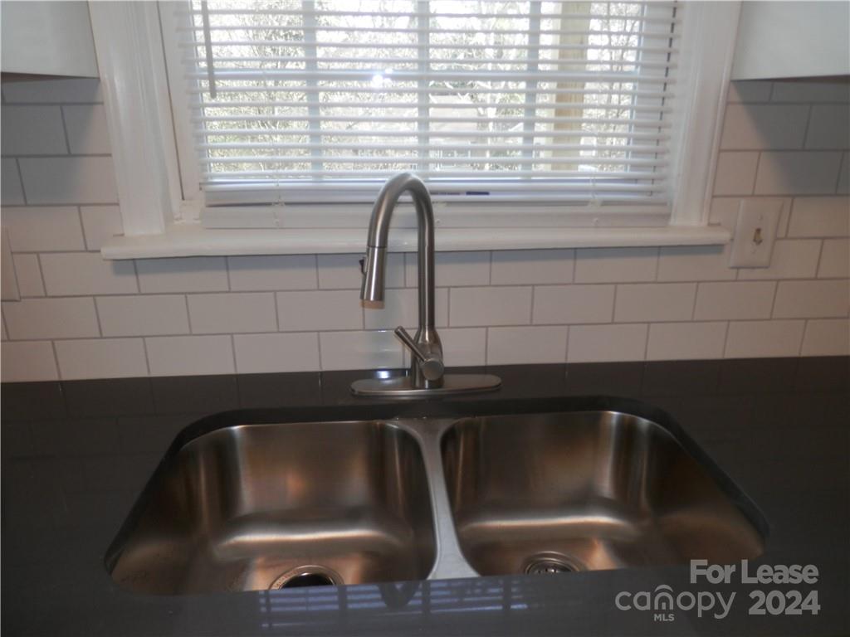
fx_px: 614
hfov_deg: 69.4
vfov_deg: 54.9
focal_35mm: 25
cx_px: 425
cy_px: 318
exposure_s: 1/30
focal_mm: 4.5
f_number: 3
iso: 100
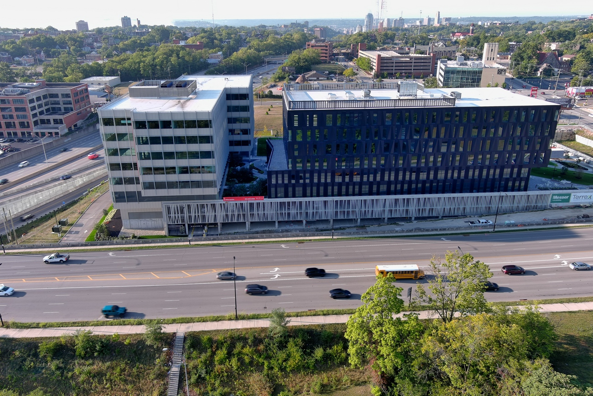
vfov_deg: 45.0
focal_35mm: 29
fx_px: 478
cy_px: 198
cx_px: 296
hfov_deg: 63.7
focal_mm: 10.57
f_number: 2.8
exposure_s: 1/30
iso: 100
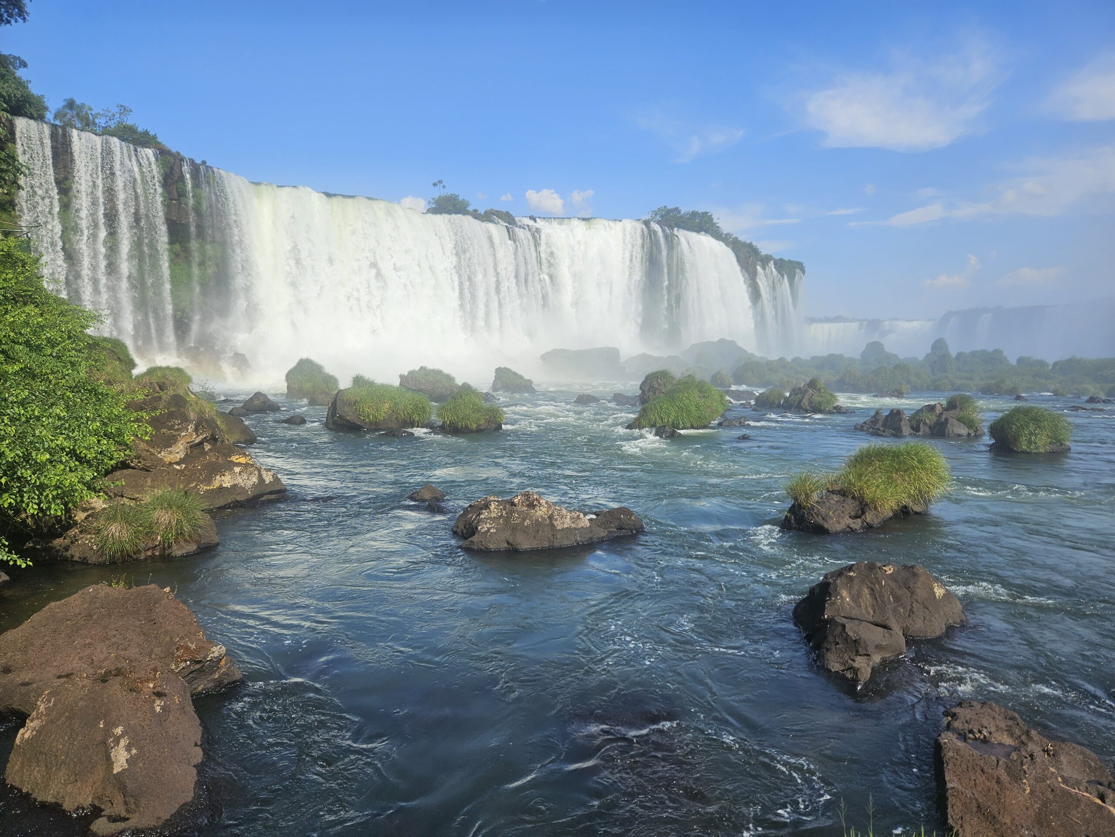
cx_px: 558
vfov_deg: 58.9
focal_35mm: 23
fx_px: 741
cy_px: 418
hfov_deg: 73.9
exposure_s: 1/1941
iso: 25
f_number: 1.8
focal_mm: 5.4
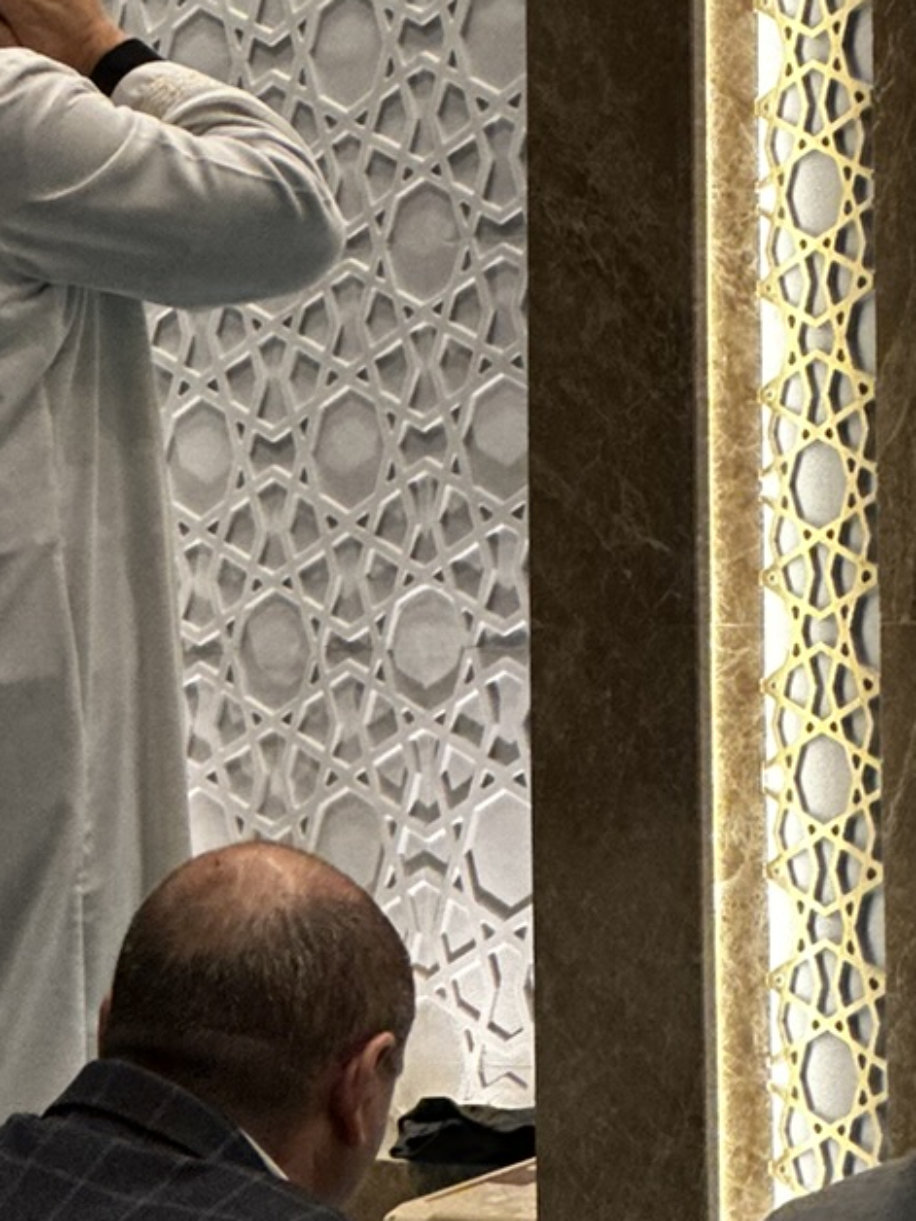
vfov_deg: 7.8
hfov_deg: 5.9
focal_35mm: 251
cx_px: -41
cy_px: -348
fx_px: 8856
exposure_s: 1/50
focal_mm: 9
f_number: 2.8
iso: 160
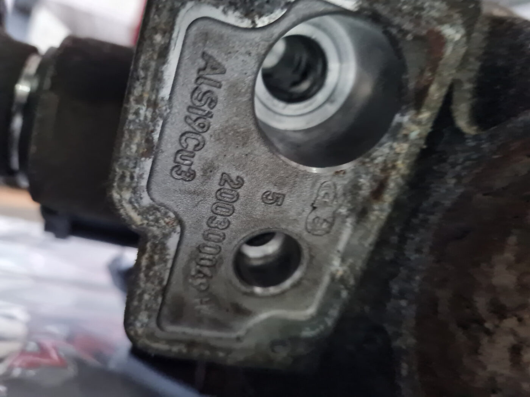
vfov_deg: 53.1
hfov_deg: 67.3
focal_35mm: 26
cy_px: 198
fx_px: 398
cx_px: 265
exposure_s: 1/25
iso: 1250
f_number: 1.8
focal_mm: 5.4
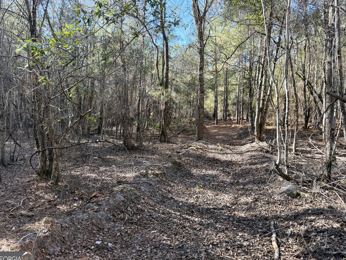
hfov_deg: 69.4
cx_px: 174
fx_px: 250
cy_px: 130
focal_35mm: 25
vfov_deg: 54.9
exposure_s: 1/267
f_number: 1.78
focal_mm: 6.76
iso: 80
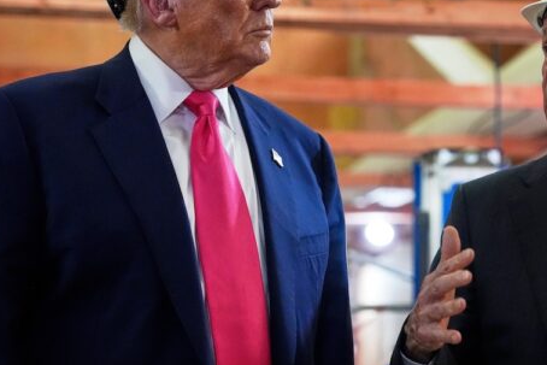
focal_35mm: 111
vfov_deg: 12.3
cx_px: 402
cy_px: 107
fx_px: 1687
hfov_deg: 18.3
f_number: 2.8
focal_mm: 70
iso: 3200
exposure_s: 1/500
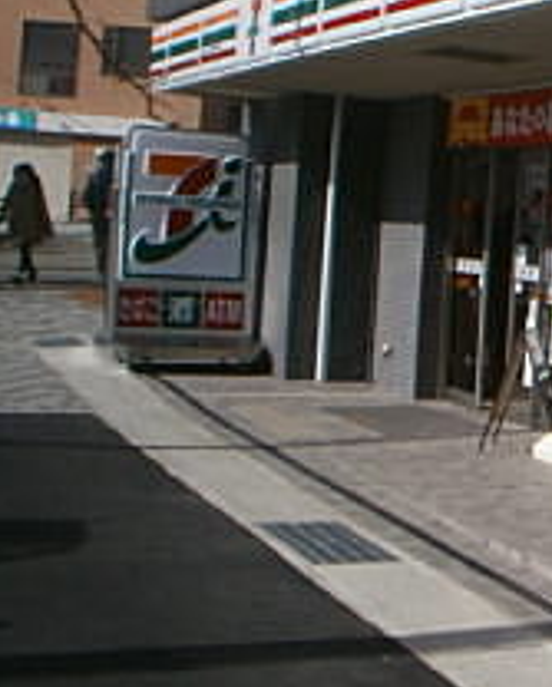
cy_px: 380
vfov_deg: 17.8
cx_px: 965
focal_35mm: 108
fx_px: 2201
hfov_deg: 13.0
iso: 80
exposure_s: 1/1600
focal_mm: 6.4
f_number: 3.1
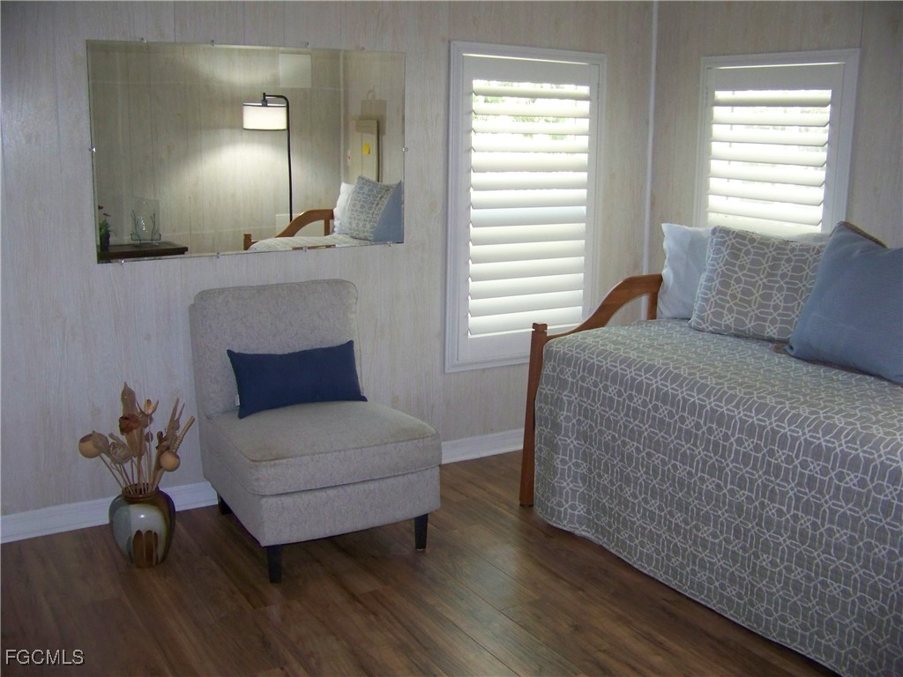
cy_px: 338
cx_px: 452
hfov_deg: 51.4
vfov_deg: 39.7
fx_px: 939
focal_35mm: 36
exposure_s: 1/30
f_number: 2.8
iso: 200
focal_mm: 5.85
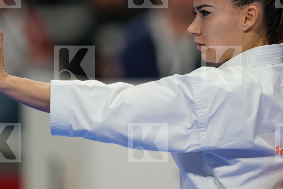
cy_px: 65
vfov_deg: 2.5
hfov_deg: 3.7
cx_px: 148
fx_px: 4340
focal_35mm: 552
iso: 400
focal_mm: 400
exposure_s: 1/500
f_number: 2.8
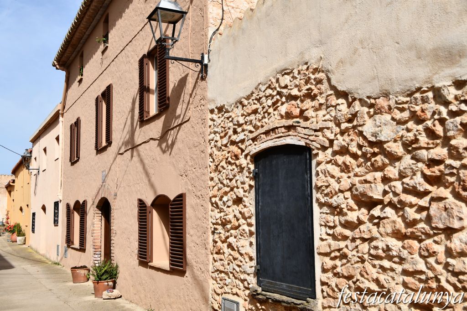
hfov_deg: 46.4
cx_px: 234
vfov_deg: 31.9
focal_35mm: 42
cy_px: 156
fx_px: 545
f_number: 9
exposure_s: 1/320
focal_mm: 28
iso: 100
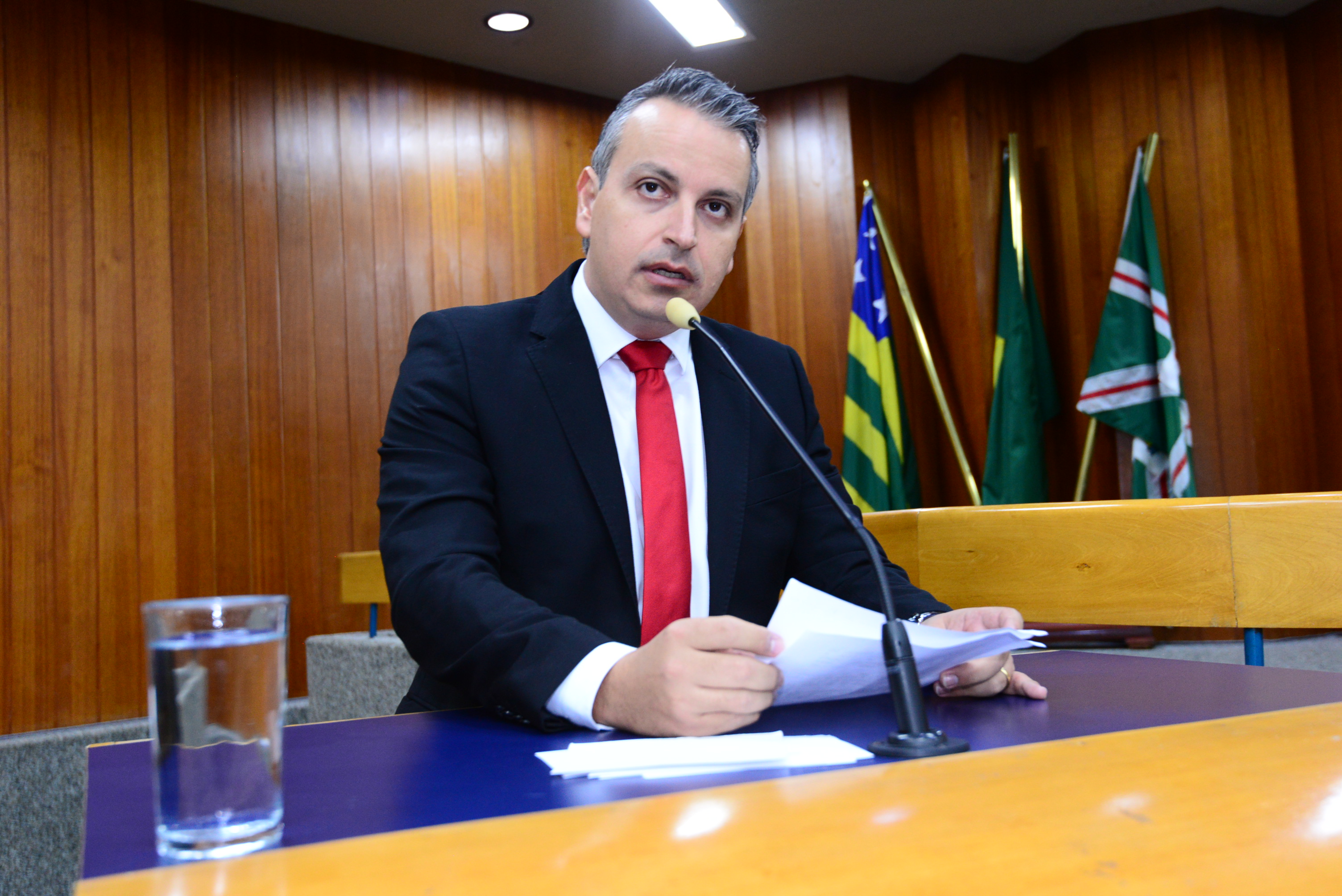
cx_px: 671
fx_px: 1305
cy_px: 448
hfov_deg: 54.4
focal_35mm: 35
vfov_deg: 37.9
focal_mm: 35
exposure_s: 1/60
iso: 2500
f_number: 5
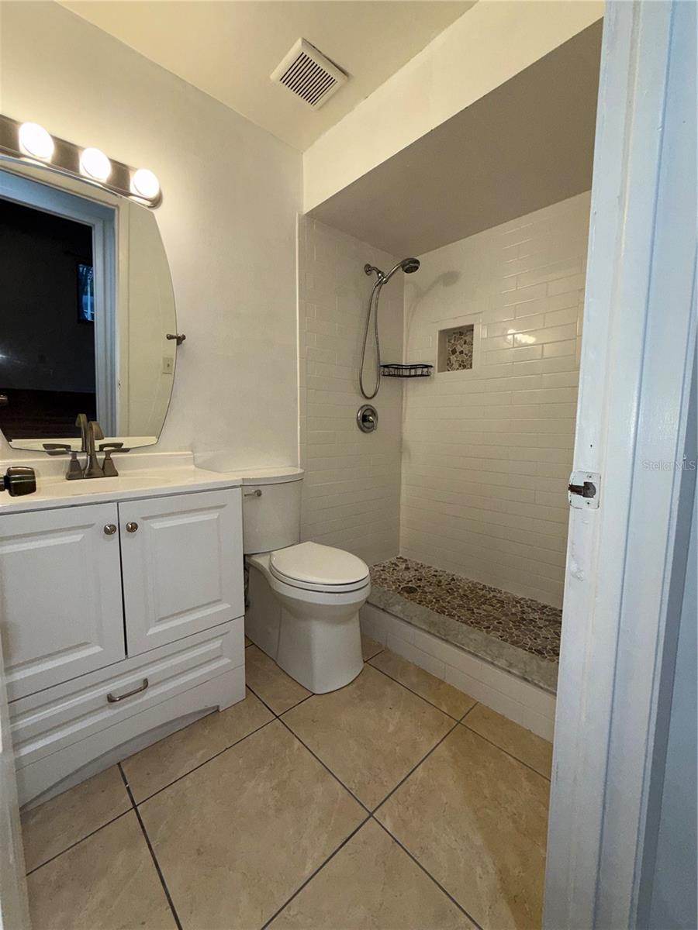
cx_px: 349
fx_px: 376
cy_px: 465
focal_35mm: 14
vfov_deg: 102.1
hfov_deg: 85.7
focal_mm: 2.22
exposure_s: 1/122
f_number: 2.2
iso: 80
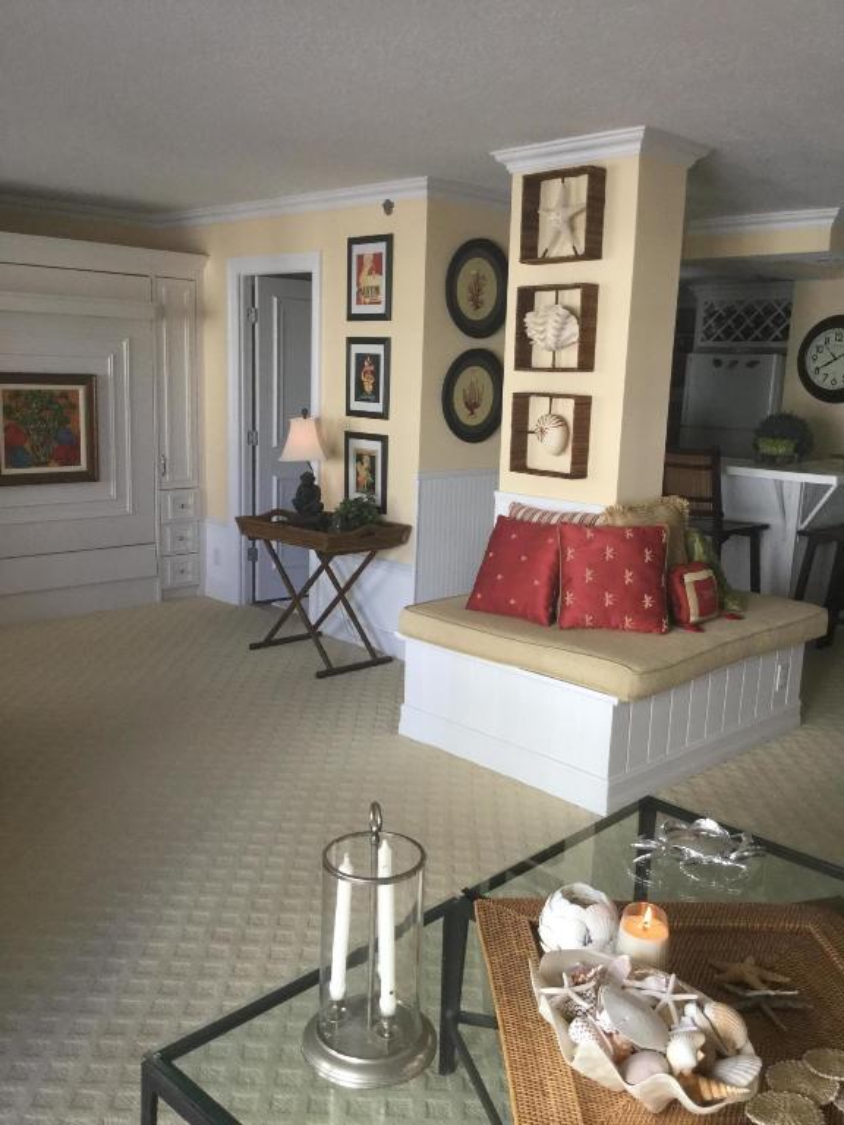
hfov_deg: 45.4
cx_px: 422
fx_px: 1008
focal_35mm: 31
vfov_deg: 58.4
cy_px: 562
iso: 50
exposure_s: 1/30
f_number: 2.4
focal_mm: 3.3
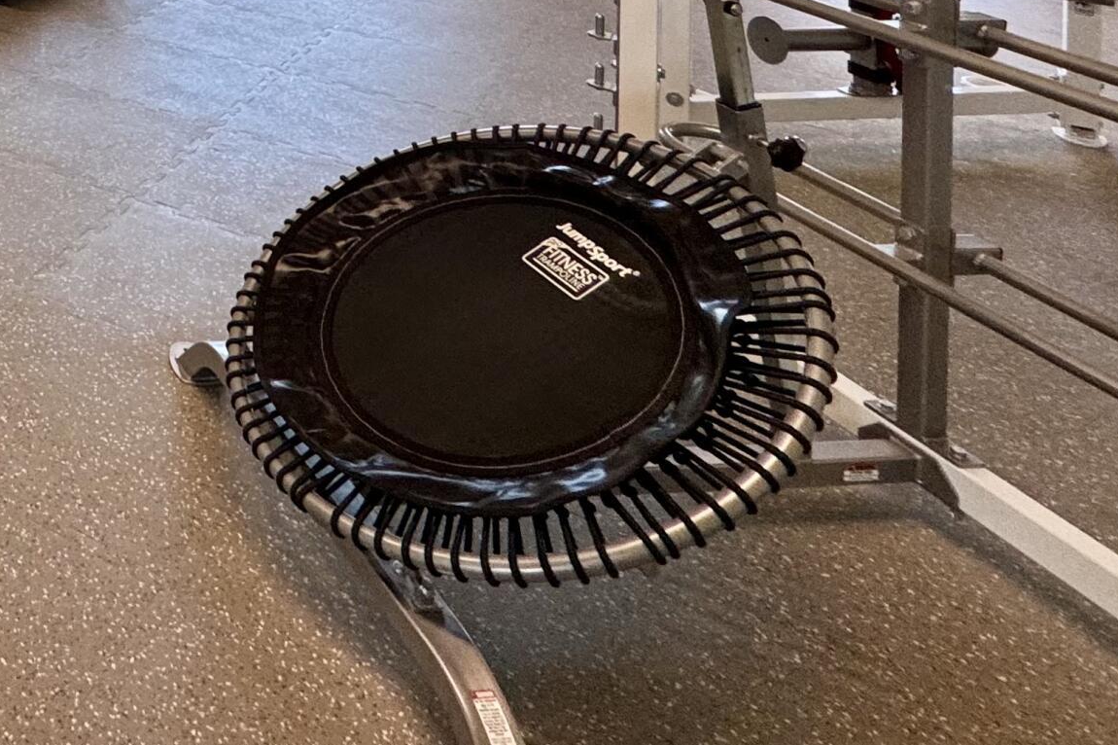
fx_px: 1180
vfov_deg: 26.4
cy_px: -348
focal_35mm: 38
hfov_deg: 37.9
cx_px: -226
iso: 125
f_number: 2.2
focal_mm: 2.22
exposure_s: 1/99
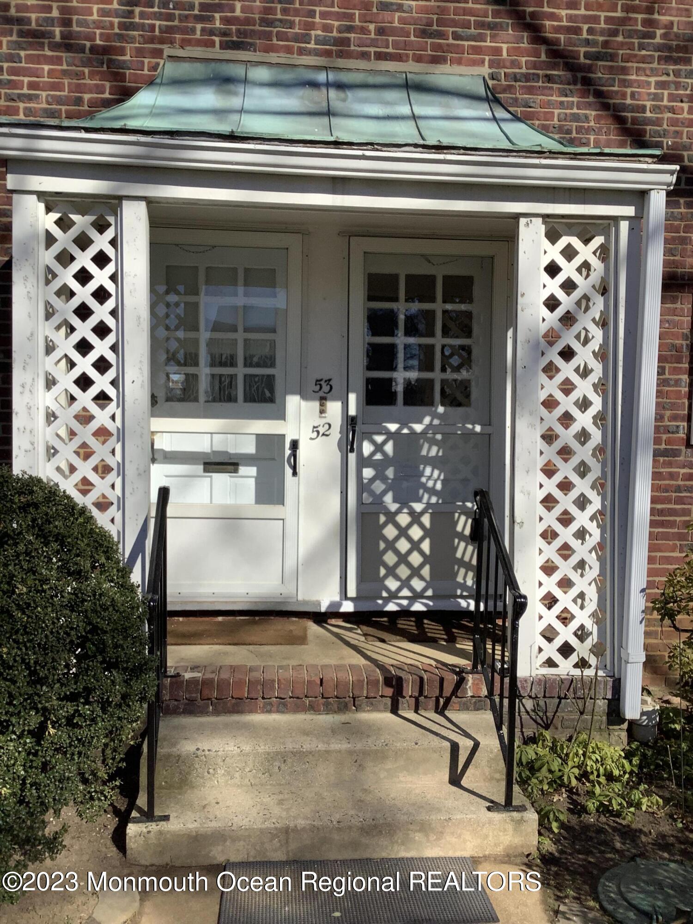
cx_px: 346
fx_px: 827
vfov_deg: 58.4
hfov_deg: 45.4
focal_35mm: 31
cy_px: 462
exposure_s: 1/1942
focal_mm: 3.3
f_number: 2.4
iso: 25
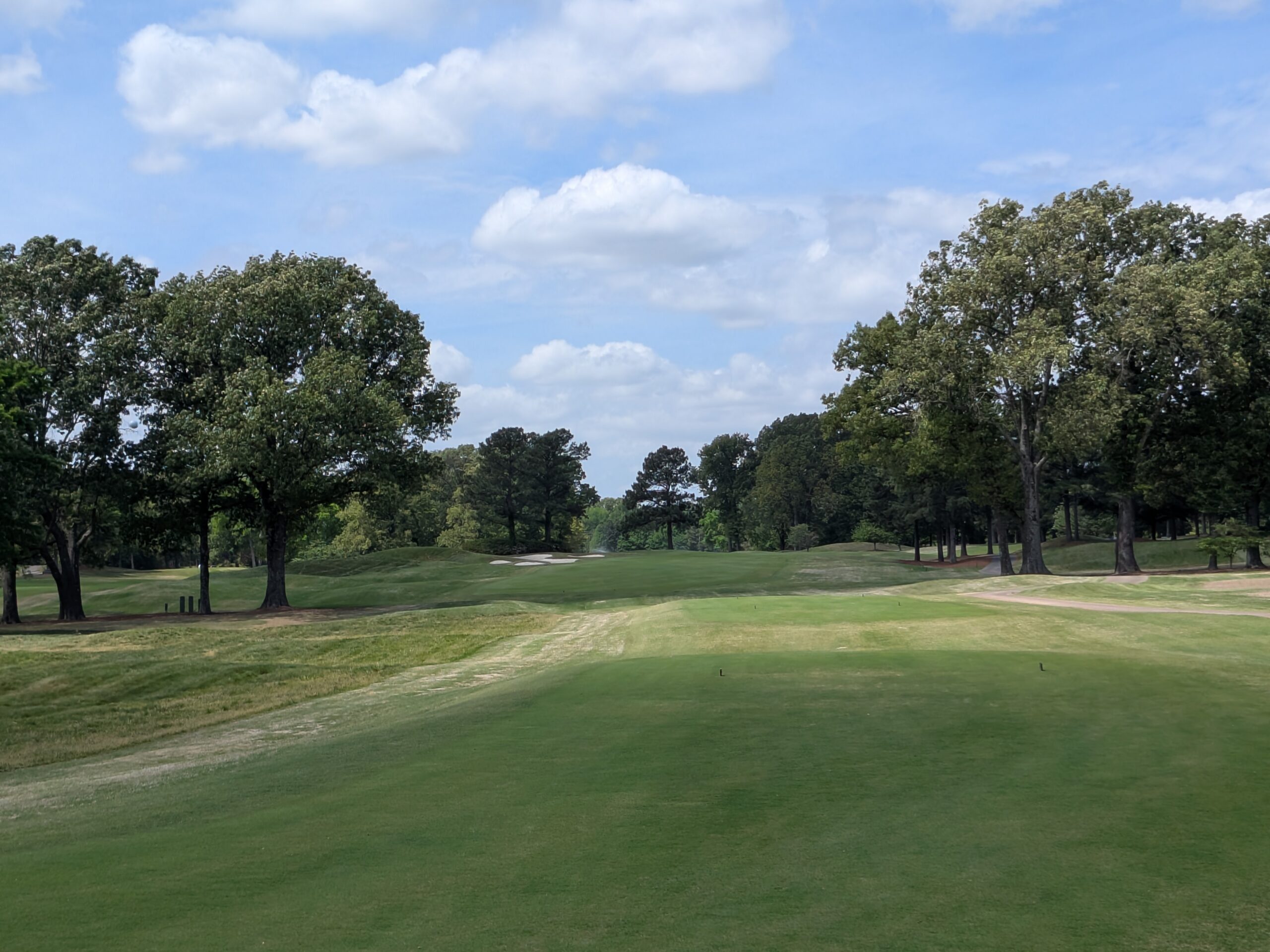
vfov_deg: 29.7
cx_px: 635
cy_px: 476
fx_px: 1798
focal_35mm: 49
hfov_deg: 38.9
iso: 42
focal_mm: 4.53
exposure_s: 1/2770
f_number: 1.7
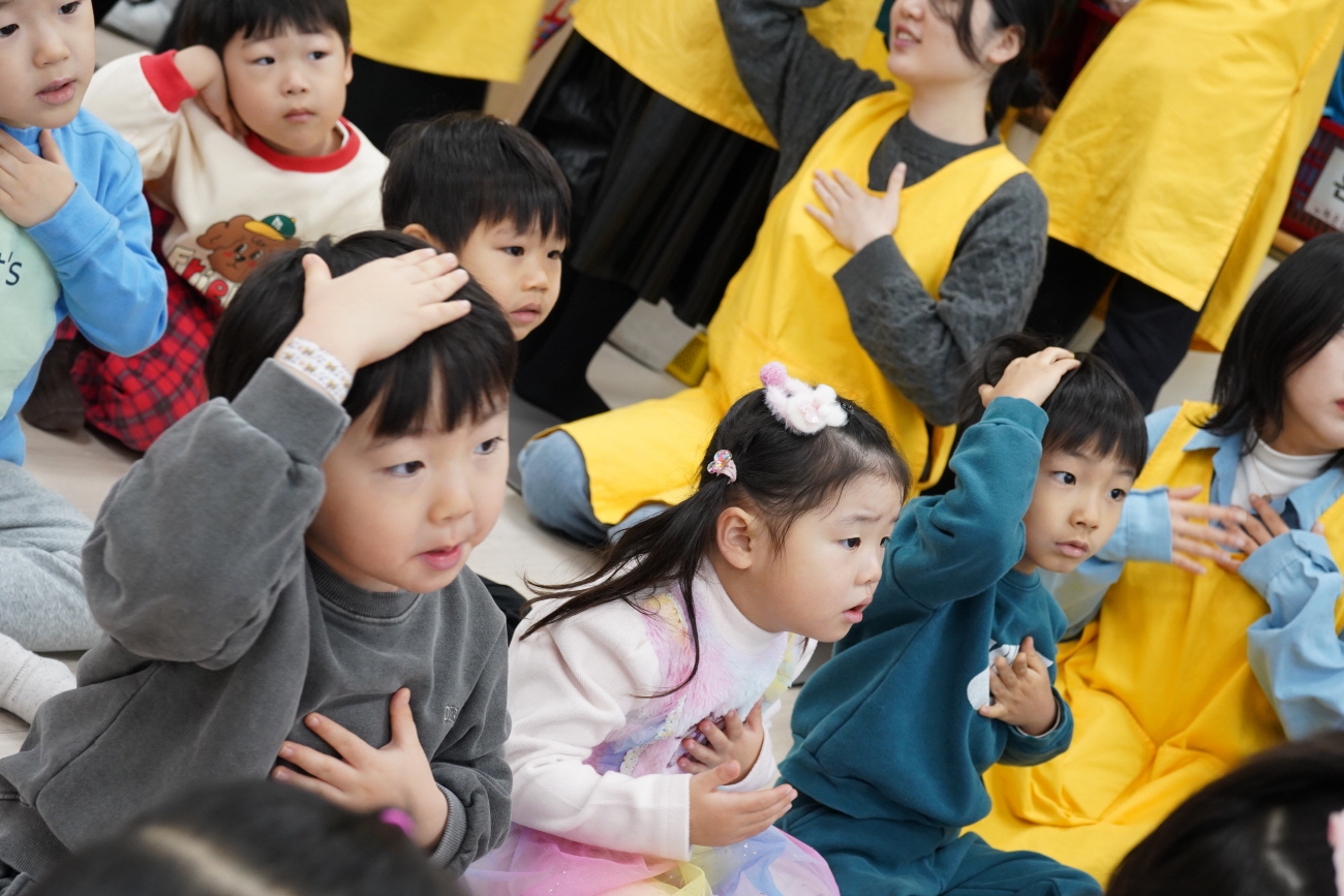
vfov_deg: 22.6
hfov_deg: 33.4
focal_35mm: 60
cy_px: 448
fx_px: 2240
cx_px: 672
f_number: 7.1
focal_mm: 60
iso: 2500
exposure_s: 1/50
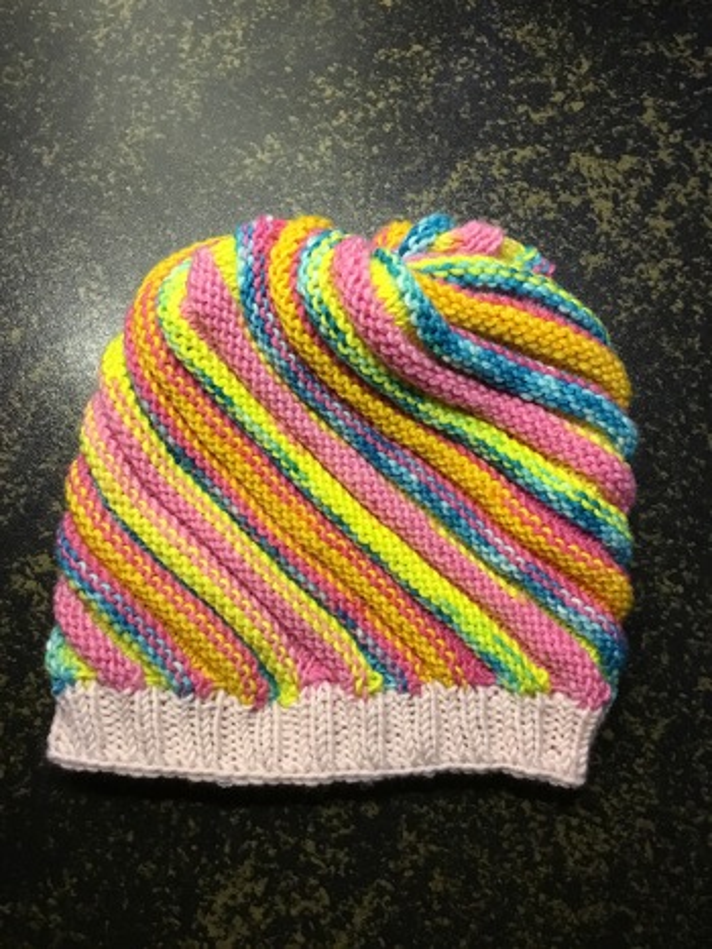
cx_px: 356
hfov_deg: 45.5
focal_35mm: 31
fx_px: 849
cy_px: 474
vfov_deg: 58.3
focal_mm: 3.3
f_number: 2.4
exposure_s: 1/33
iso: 250
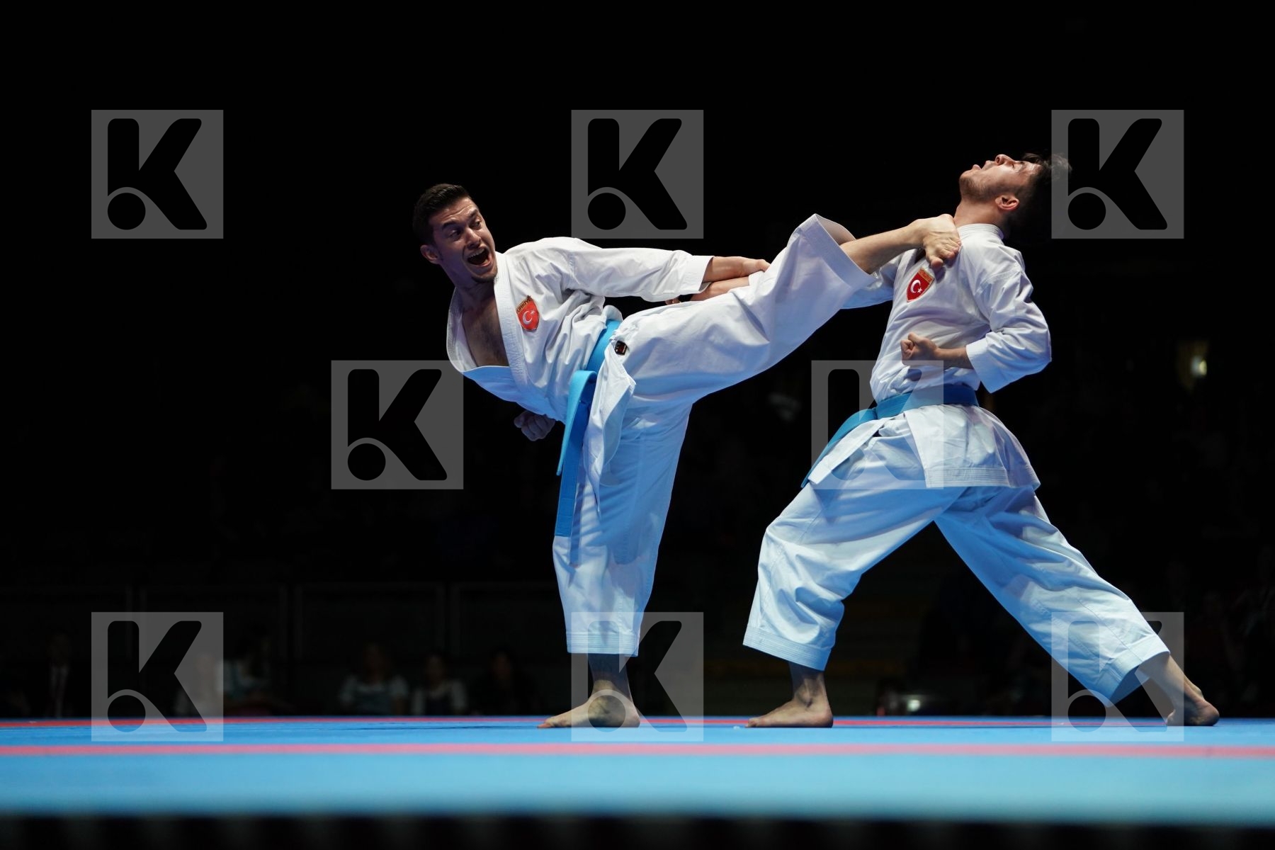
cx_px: 638
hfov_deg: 16.8
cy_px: 425
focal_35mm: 122
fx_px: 4320
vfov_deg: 11.2
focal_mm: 122
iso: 2000
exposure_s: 1/500
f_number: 2.8
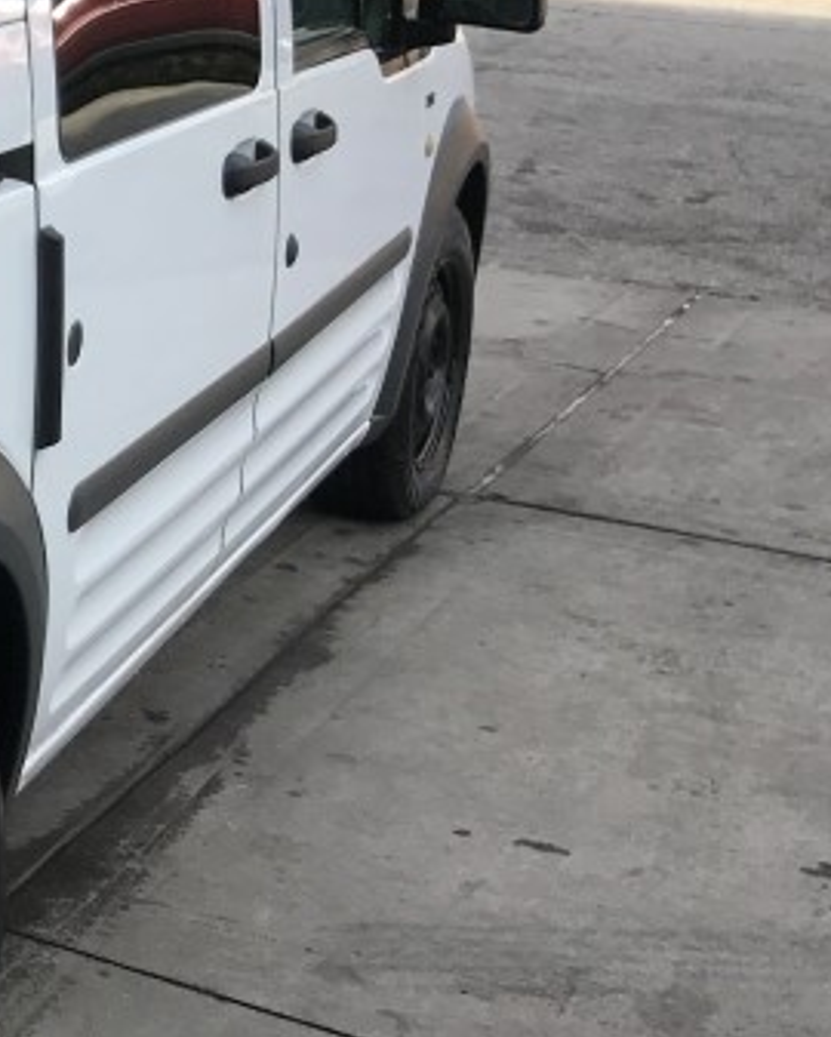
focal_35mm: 83
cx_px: -536
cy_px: 280
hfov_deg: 16.3
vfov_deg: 22.8
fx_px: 2549
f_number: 1.8
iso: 20
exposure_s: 1/1053
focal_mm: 3.99
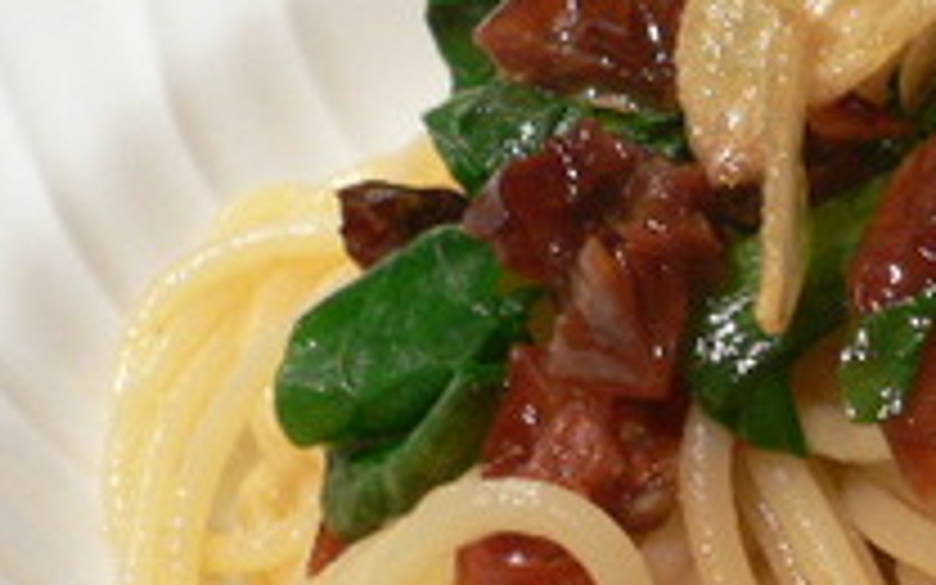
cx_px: 1120
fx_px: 2270
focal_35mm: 89
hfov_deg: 21.6
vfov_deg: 14.5
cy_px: 547
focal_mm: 5.8
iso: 100
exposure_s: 1/15
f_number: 2.8
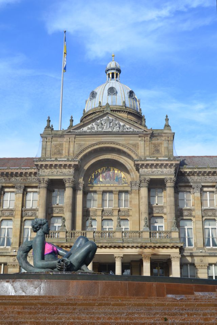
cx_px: 108
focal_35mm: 48
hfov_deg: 28.1
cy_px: 162
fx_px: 434
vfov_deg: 41.1
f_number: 8
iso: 100
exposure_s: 1/125
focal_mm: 32
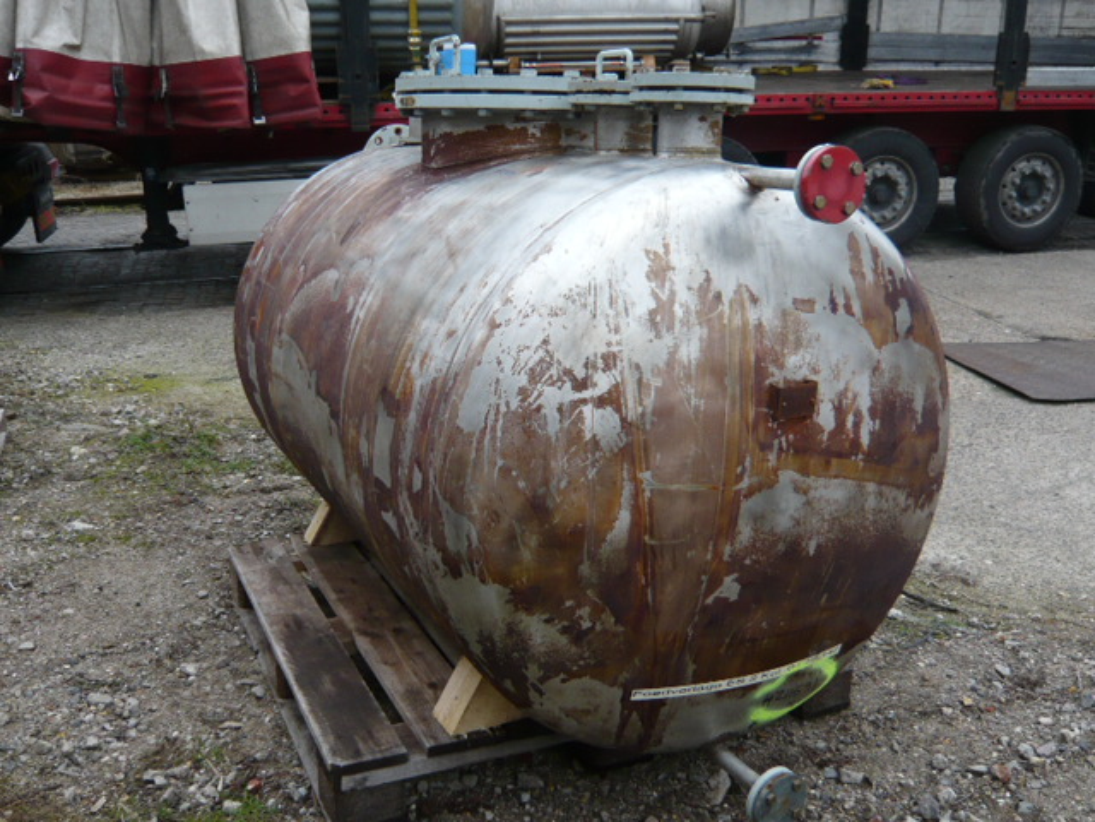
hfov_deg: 55.4
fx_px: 1044
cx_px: 548
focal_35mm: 33
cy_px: 411
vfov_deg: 42.9
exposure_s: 1/200
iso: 100
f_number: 2.8
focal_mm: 4.6
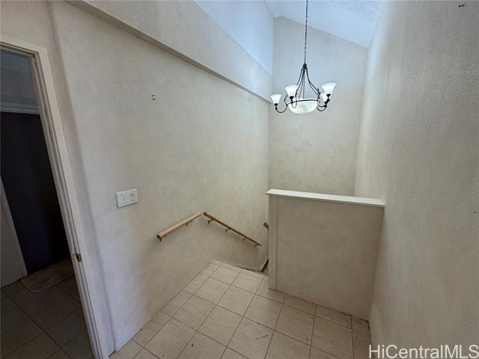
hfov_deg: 102.1
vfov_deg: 85.7
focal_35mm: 14
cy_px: 180
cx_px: 240
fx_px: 194
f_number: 2.2
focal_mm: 2.22
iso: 125
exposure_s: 1/120
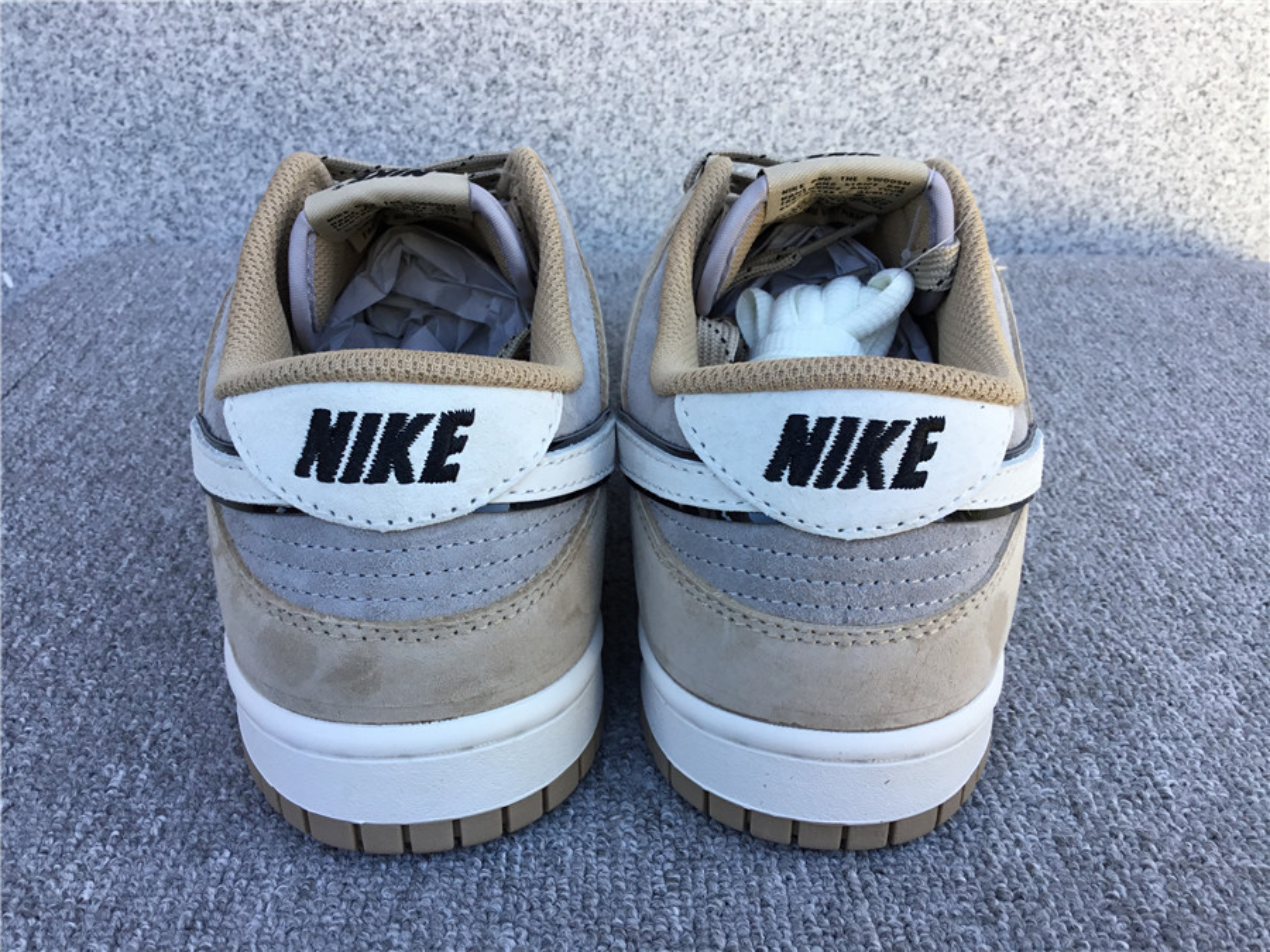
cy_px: 476
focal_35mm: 31
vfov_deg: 45.4
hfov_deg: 58.4
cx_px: 635
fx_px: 1137
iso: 25
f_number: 2.4
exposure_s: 1/100
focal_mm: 3.3
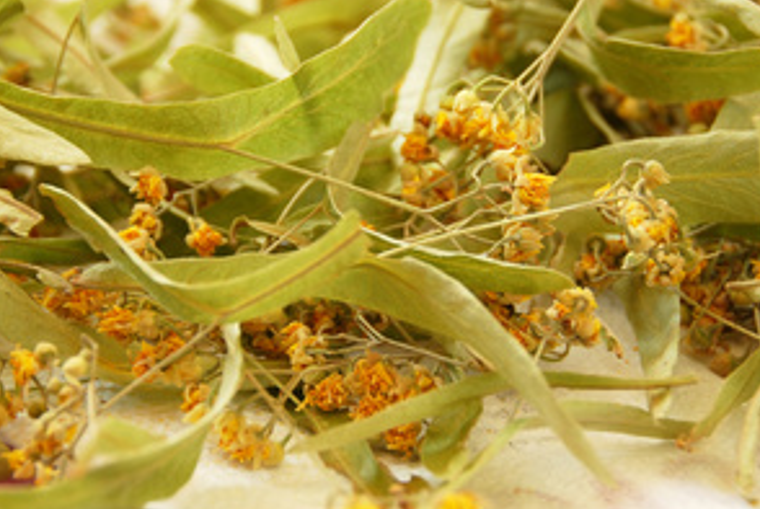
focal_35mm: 151
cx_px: 368
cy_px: 185
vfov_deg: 9.1
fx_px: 3193
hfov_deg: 13.6
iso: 100
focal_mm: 70
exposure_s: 1/6
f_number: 5
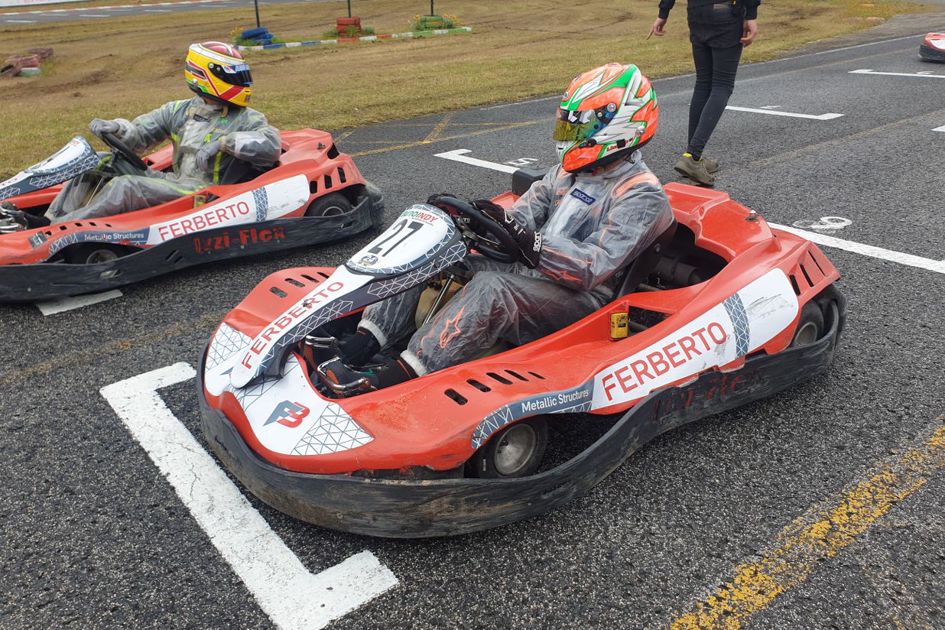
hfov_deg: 65.5
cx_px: 464
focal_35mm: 28
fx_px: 735
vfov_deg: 46.4
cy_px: 301
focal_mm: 4.3
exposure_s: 1/466
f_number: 2.4
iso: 50
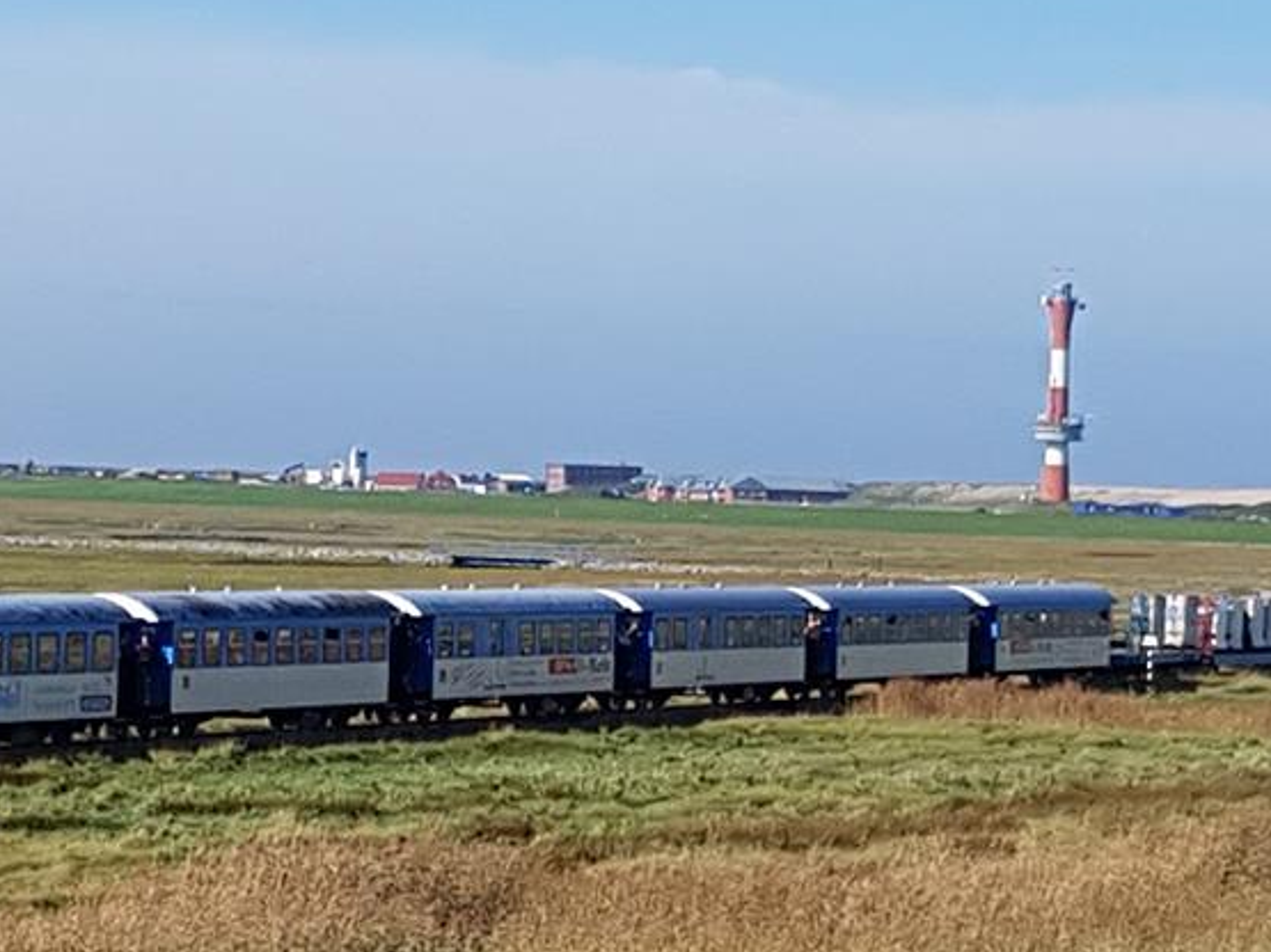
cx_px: 378
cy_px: 590
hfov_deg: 39.0
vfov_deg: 30.1
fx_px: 1762
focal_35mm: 48
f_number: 1.7
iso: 50
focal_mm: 4.2
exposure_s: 1/2792
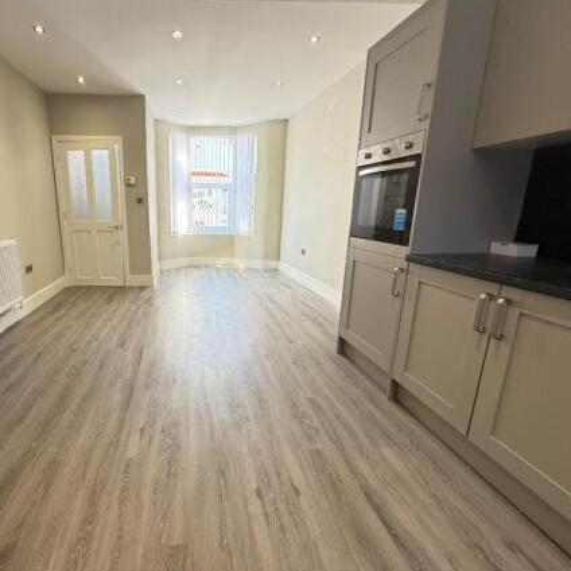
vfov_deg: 84.0
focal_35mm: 17
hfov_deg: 81.6
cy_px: 282
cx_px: 199
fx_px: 317
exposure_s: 1/100
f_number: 2.2
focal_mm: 2.22
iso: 160
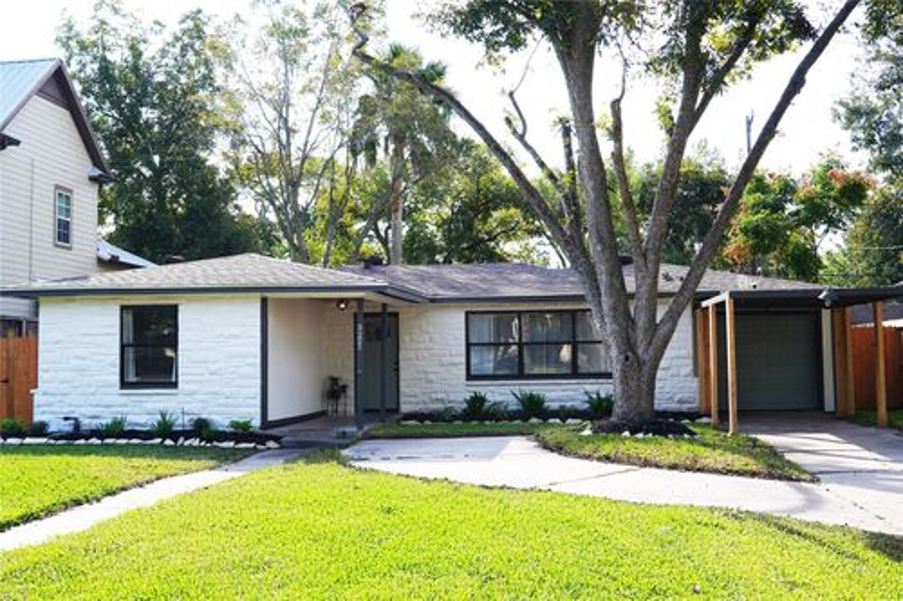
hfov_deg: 53.1
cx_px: 452
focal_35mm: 36
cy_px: 300
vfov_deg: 36.8
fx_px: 903
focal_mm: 24
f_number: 5
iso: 100
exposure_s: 1/200
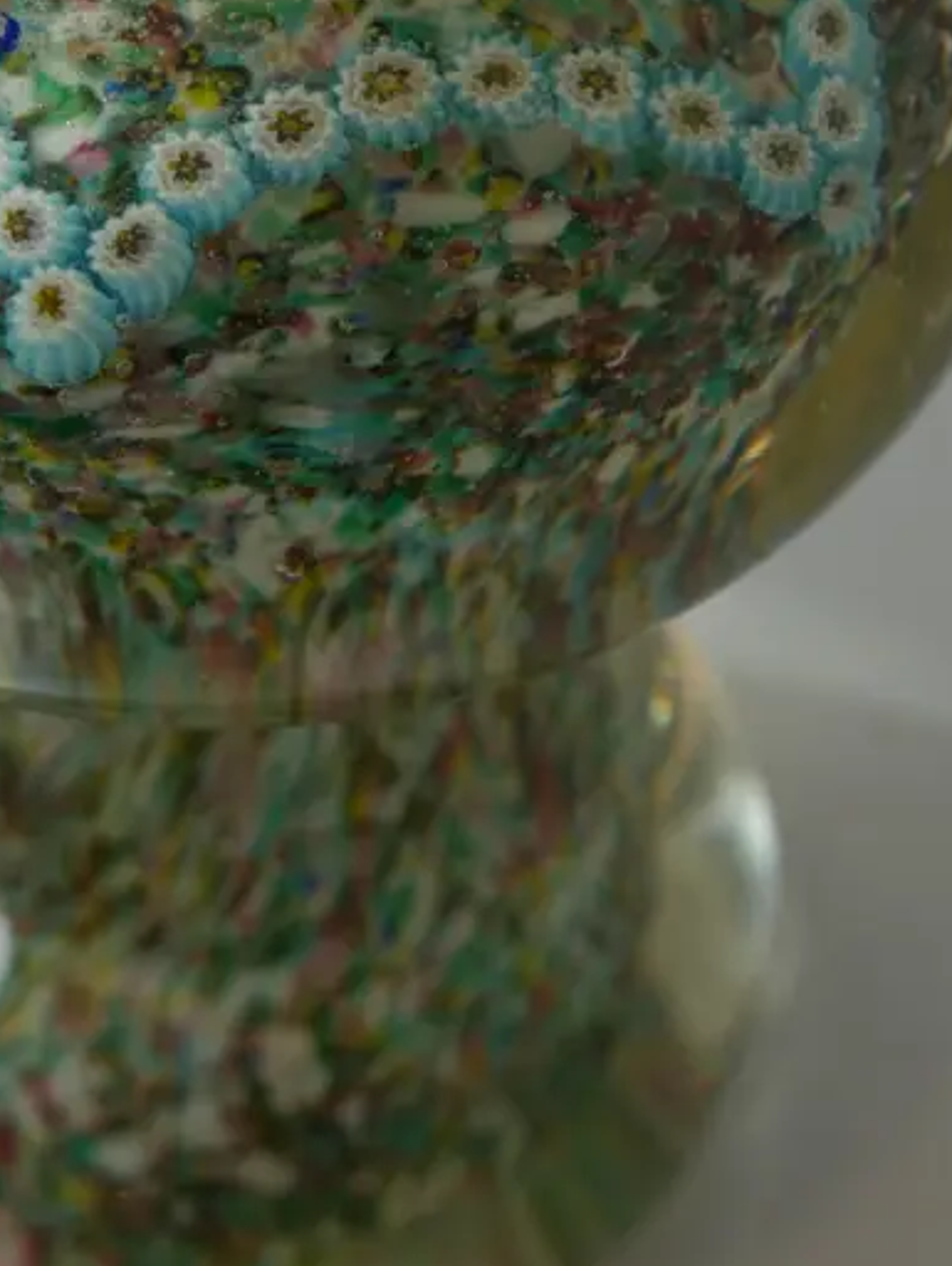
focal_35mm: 116
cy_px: 230
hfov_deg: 12.8
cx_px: 246
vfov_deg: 16.8
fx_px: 4247
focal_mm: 29
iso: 400
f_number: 5.4
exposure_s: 1/60
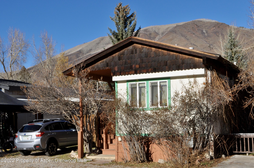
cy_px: 84
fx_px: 296
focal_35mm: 42
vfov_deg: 31.8
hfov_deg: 46.4
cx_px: 127
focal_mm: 28
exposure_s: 1/200
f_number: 14
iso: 200
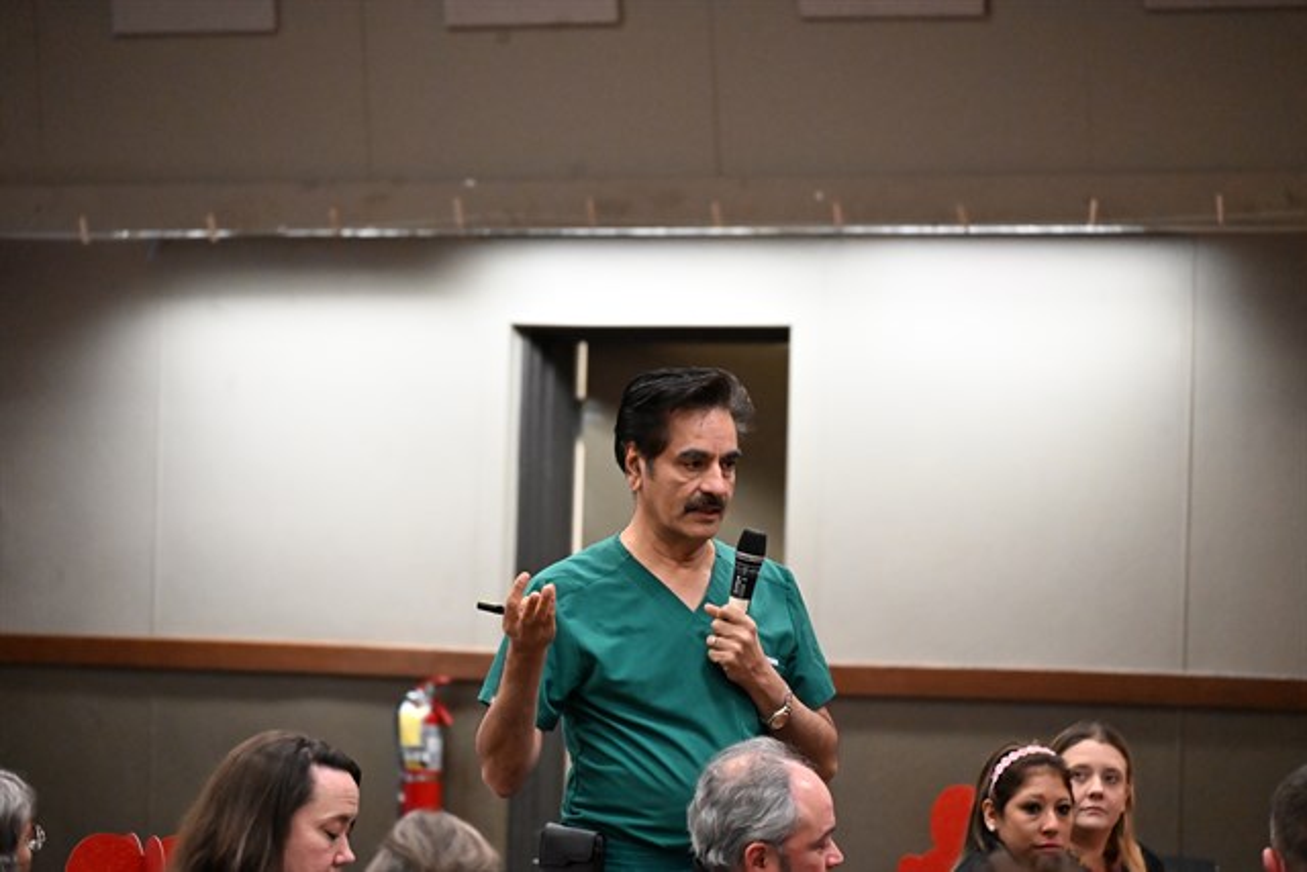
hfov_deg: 10.0
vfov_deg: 6.7
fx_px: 7444
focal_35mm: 205
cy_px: 436
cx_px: 654
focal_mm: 205
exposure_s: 1/200
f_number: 5.6
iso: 16000
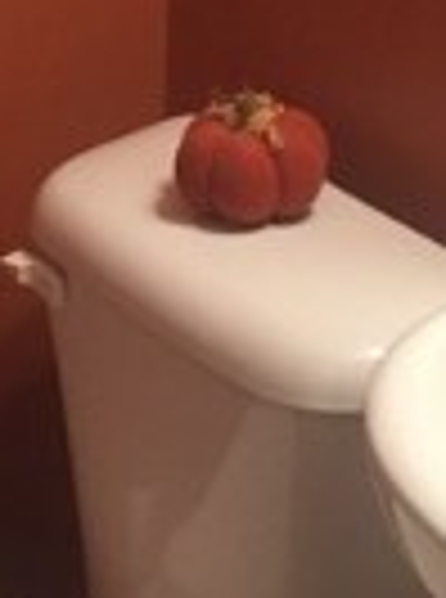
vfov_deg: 11.6
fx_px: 2900
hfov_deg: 8.8
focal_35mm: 168
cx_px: 68
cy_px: -94
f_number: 2.2
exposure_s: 1/30
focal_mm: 4.15
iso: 125
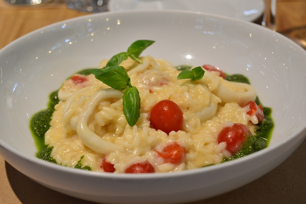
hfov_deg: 29.4
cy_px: 102
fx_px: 582
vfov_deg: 19.9
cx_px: 151
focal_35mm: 69
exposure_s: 1/100
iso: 800
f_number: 5
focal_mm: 45
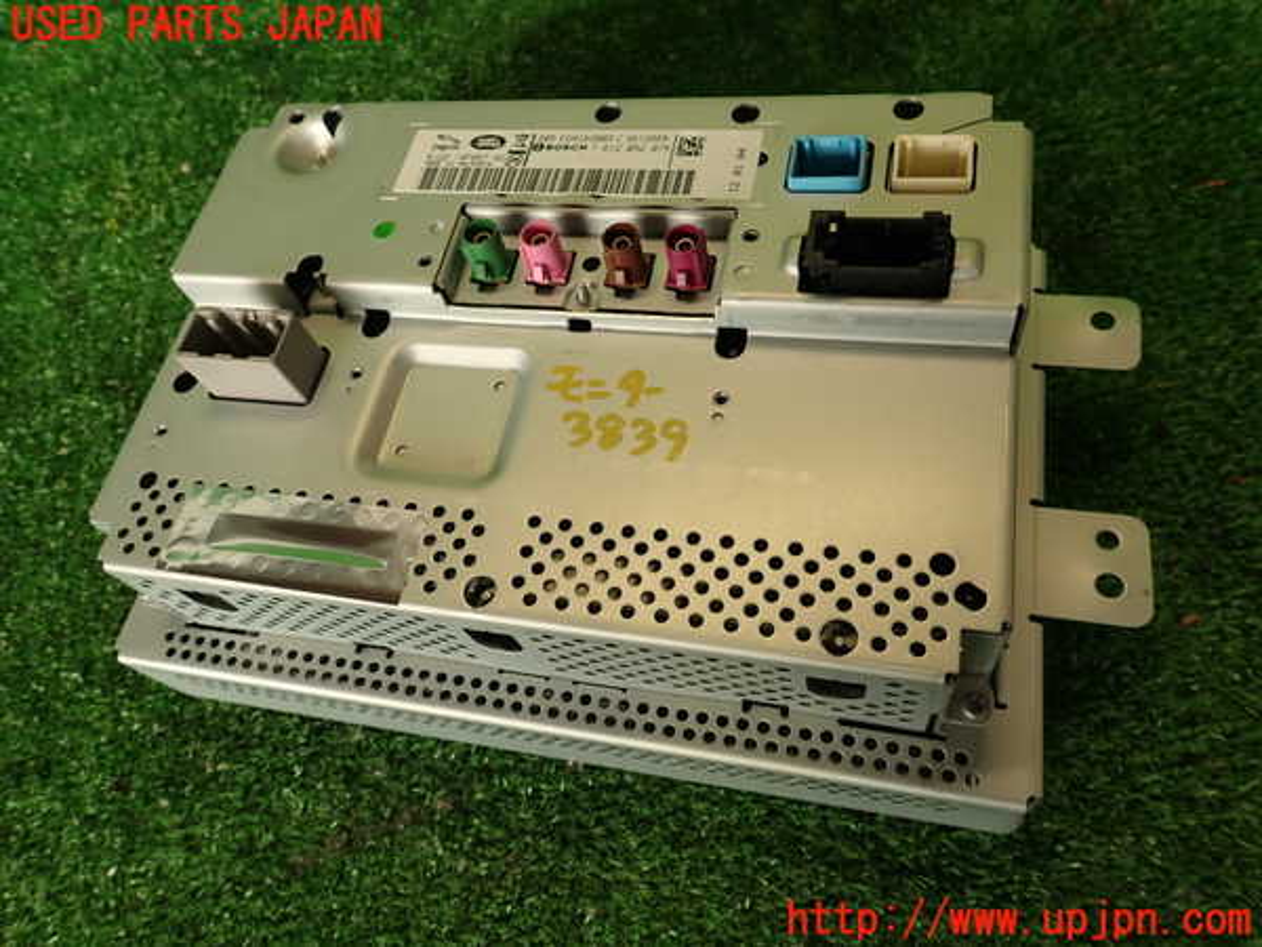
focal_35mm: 25
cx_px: 631
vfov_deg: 54.9
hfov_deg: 69.4
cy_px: 474
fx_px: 911
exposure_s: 1/60
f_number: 2.8
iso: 100
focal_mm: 4.5
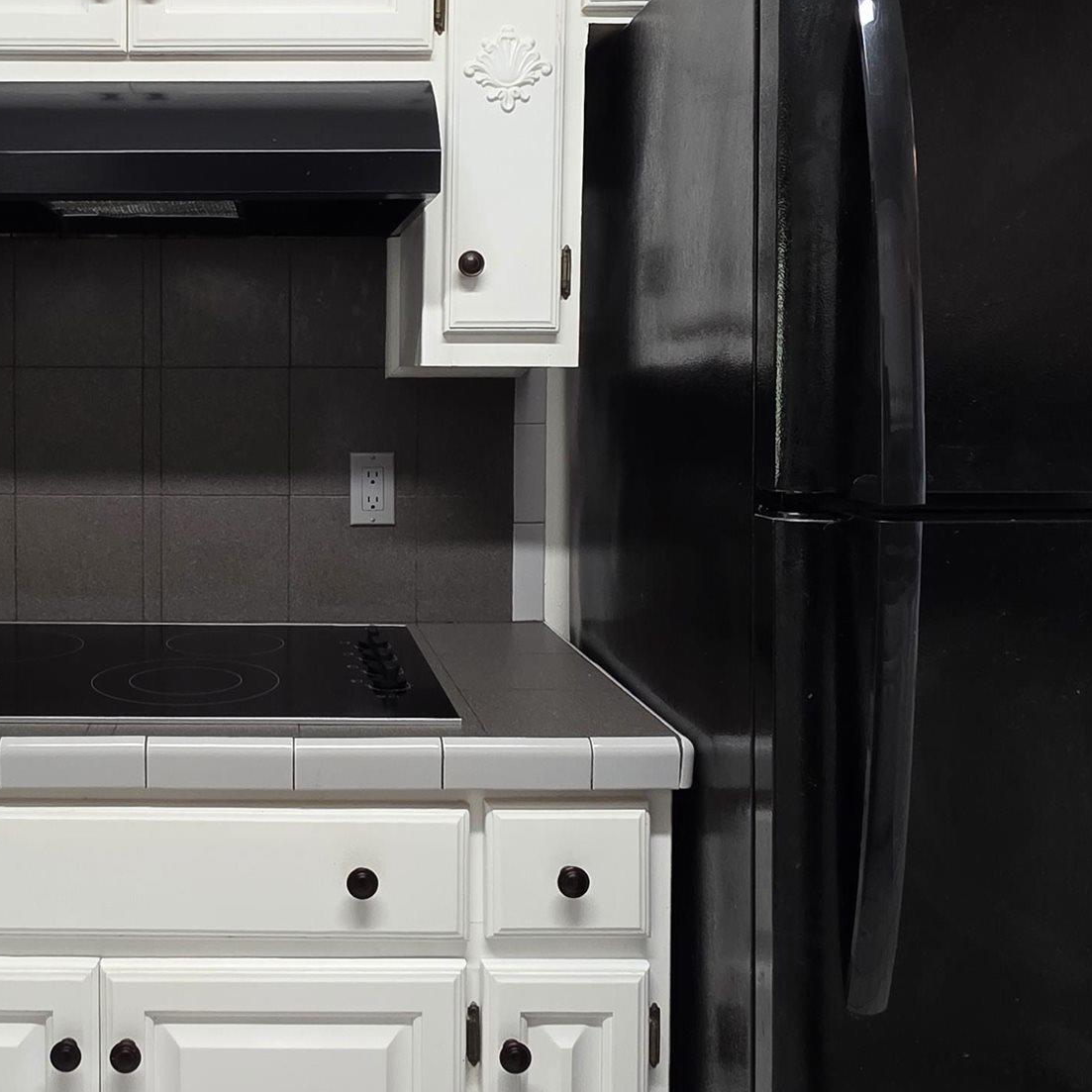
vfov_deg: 50.8
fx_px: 1142
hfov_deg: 48.6
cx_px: 240
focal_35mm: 32
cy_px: 435
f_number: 1.9
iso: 160
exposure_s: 1/60
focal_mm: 2.2
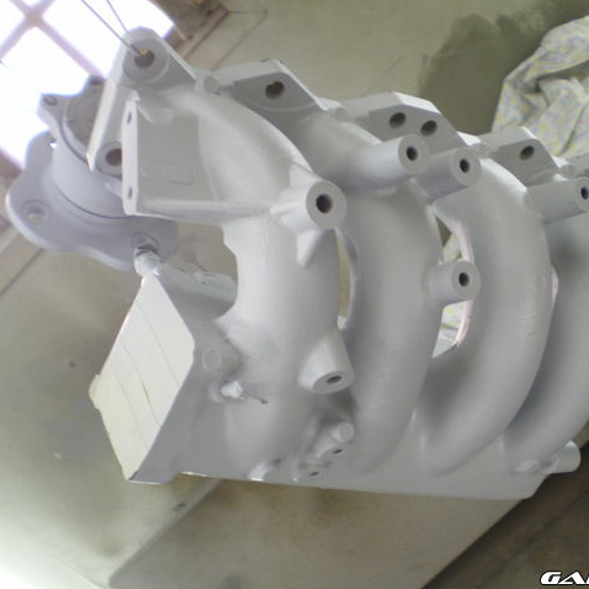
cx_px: 357
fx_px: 866
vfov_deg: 37.6
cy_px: 294
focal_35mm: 45
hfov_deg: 37.4
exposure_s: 1/30
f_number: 3.1
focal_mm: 6.3
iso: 125
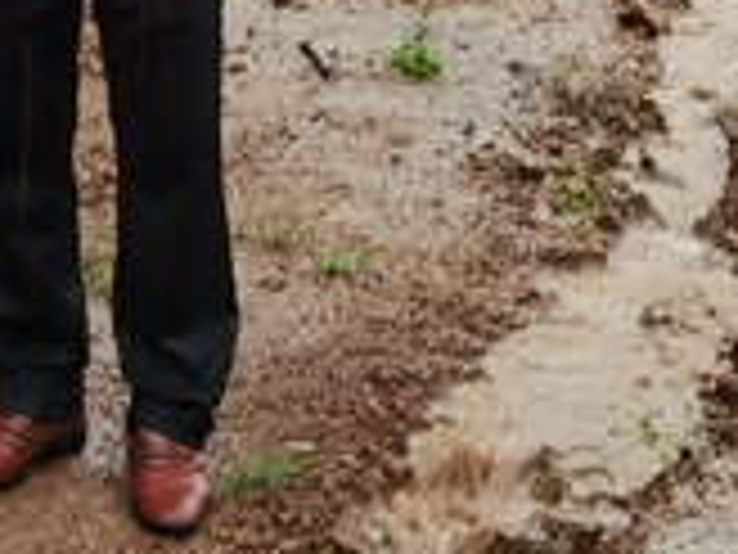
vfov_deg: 10.2
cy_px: -622
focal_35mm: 132
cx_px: 536
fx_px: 2814
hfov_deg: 14.9
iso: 50
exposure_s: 1/94.3
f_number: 1.9
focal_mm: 6.71
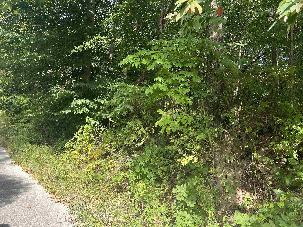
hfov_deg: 63.4
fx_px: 245
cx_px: 142
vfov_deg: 49.7
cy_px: 107
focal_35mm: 28
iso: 50
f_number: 1.5
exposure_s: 1/342
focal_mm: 5.7
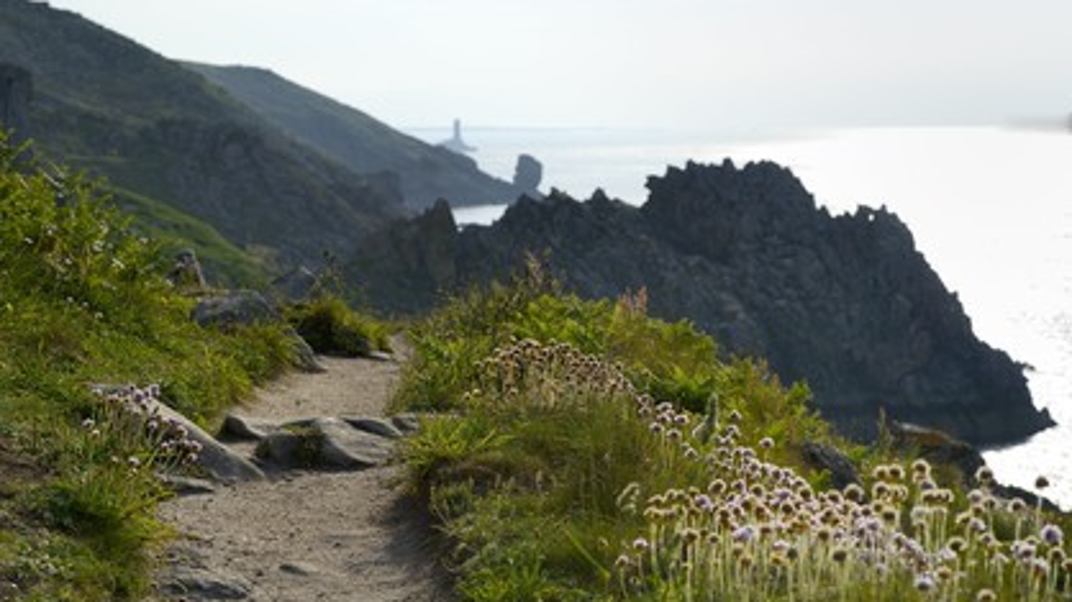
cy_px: 351
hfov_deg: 26.9
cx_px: 536
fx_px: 2245
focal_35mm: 79
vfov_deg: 15.3
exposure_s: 1/400
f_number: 8
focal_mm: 75
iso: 100
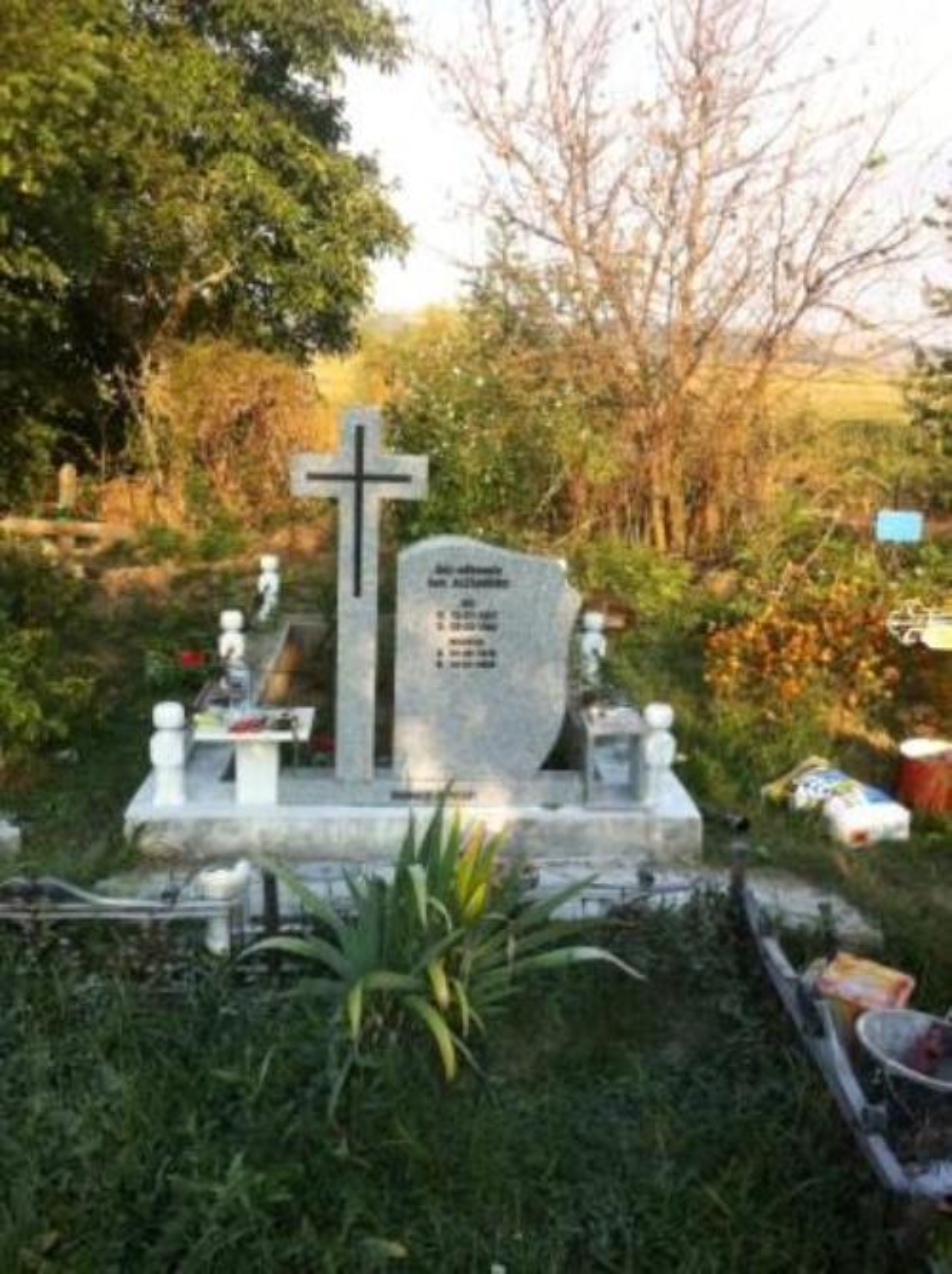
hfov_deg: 40.6
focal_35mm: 35
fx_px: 1286
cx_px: 476
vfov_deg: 52.7
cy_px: 637
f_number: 2.8
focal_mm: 3.85
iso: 80
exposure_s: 1/437
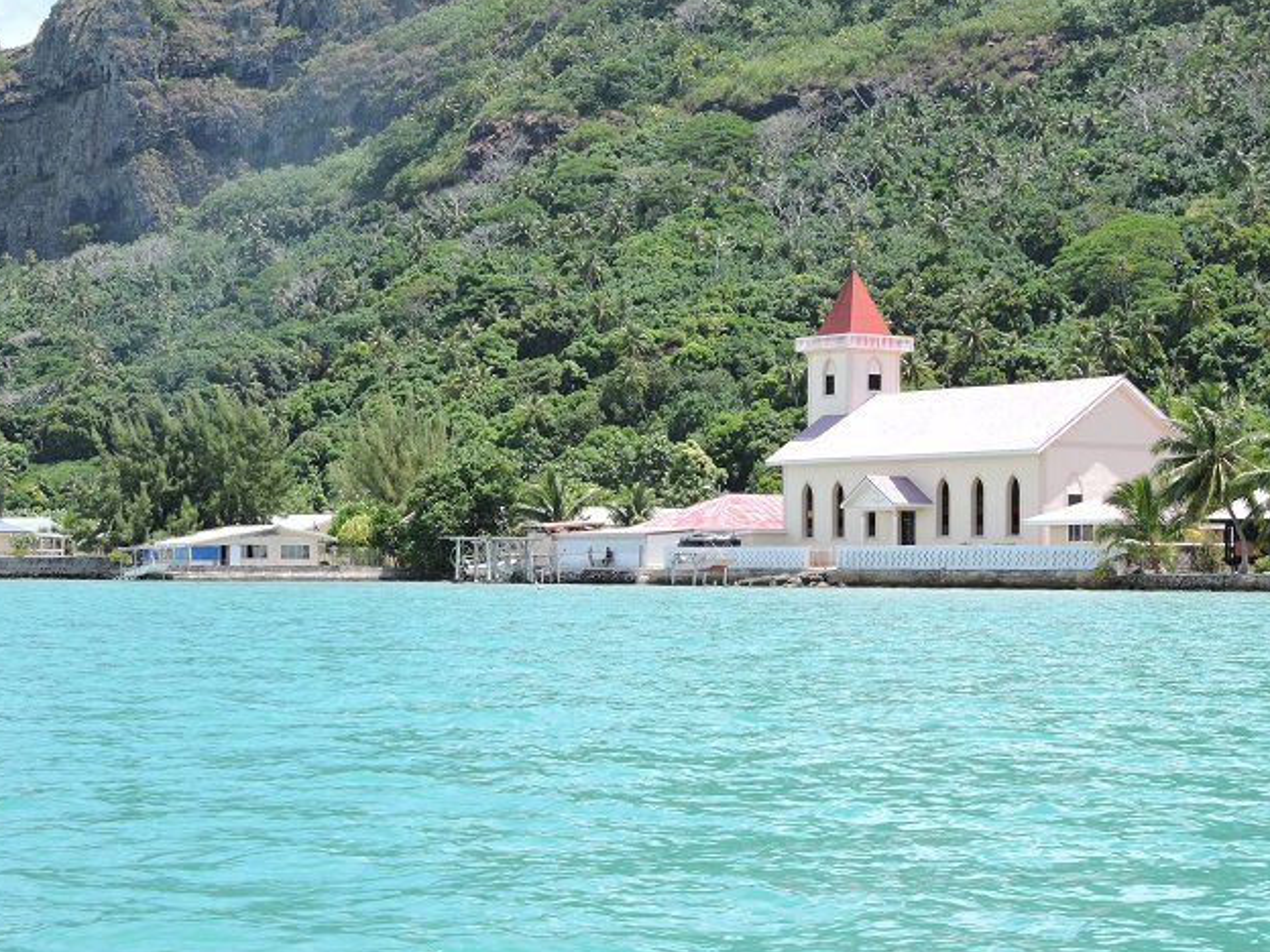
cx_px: 623
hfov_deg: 23.8
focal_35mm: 82
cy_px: 468
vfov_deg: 18.0
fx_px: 3008
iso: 100
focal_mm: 14.3
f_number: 4.5
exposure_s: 1/400
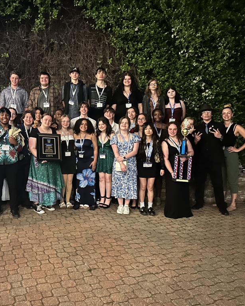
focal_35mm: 34
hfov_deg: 42.6
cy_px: 153
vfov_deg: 52.9
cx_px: 76
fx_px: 308
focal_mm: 5.7
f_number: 1.5
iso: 1000
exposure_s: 1/15
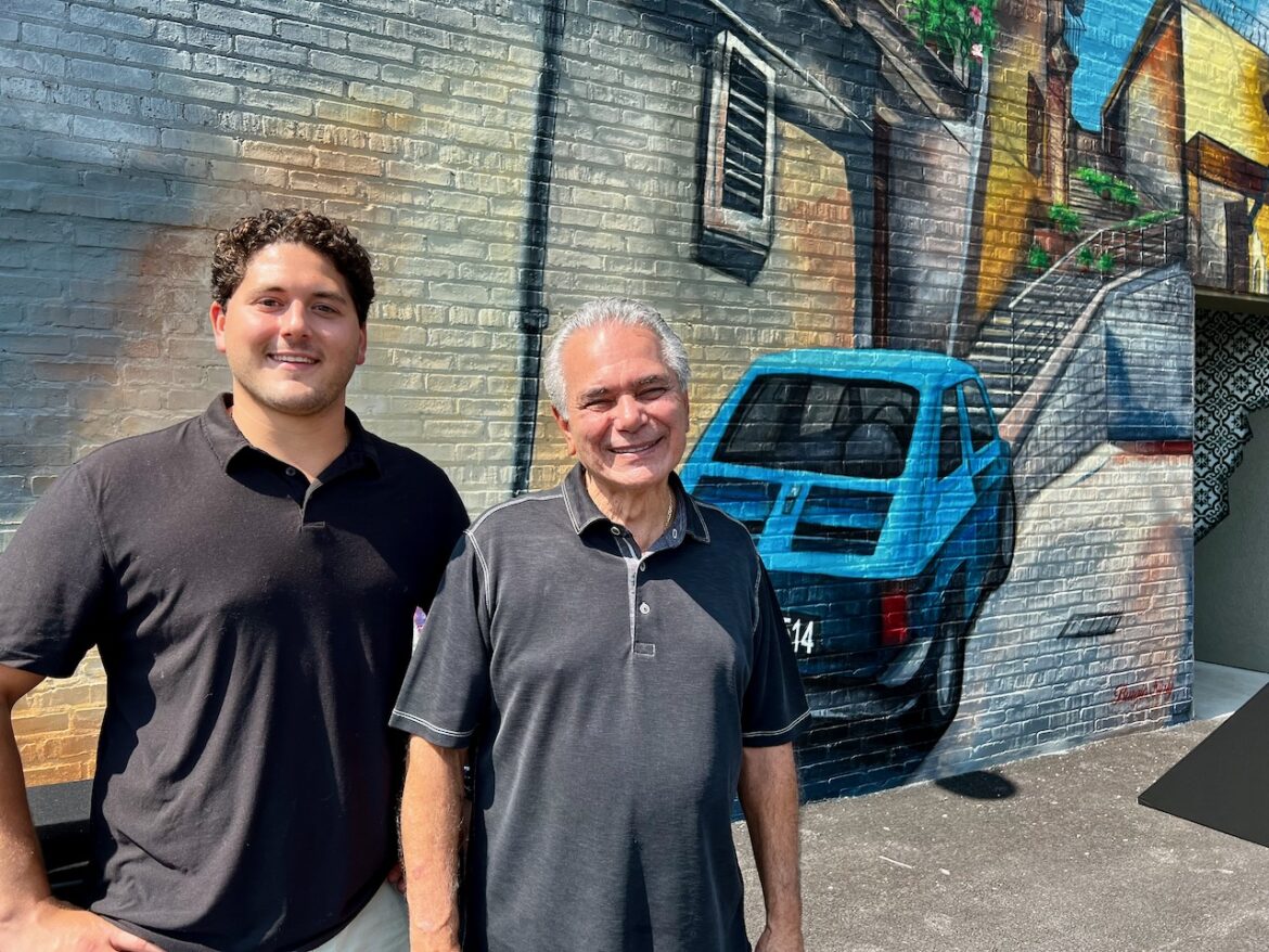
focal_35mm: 26
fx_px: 953
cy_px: 476
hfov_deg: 67.3
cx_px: 634
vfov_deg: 53.1
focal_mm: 5.7
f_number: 1.5
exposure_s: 1/1531
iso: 50
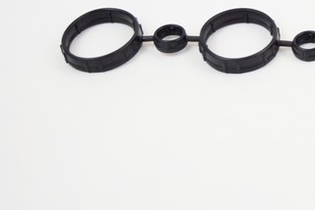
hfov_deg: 18.4
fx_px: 946
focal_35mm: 108
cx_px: 314
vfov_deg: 12.6
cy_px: 26
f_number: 4.8
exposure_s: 1/60
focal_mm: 36
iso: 1000
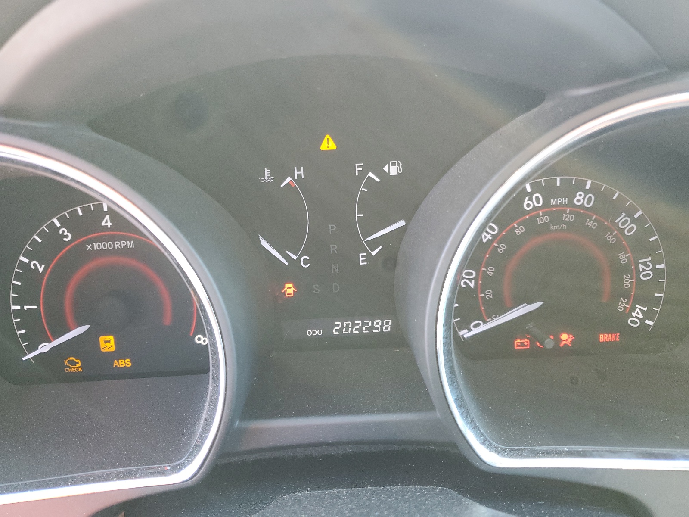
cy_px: 258
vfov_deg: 53.1
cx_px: 344
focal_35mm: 26
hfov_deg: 67.3
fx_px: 518
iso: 114
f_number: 1.5
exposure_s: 1/60.2
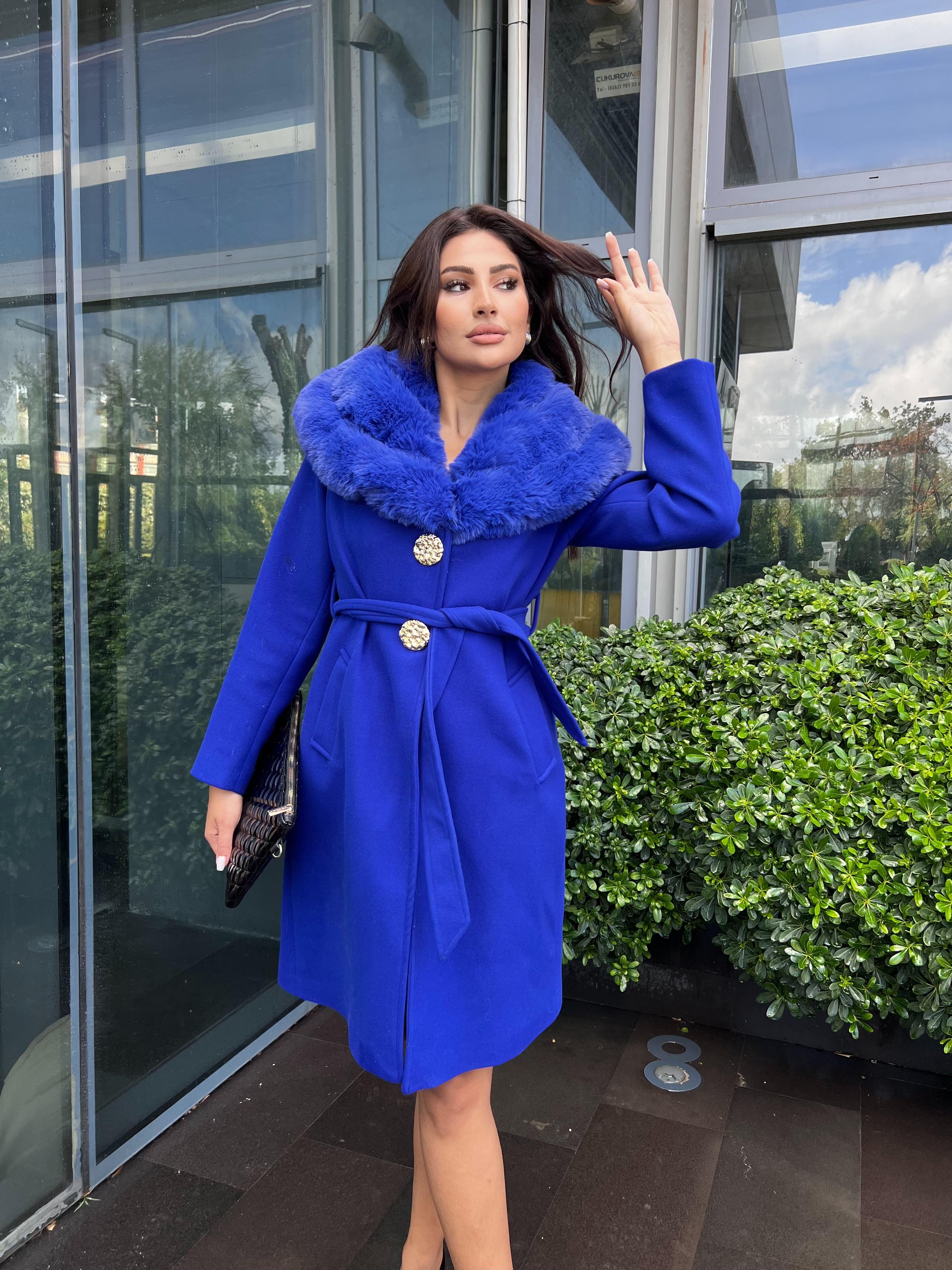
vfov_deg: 67.3
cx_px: 476
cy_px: 635
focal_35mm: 26
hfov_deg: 53.1
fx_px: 953
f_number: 1.5
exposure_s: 1/394
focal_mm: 5.7
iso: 50
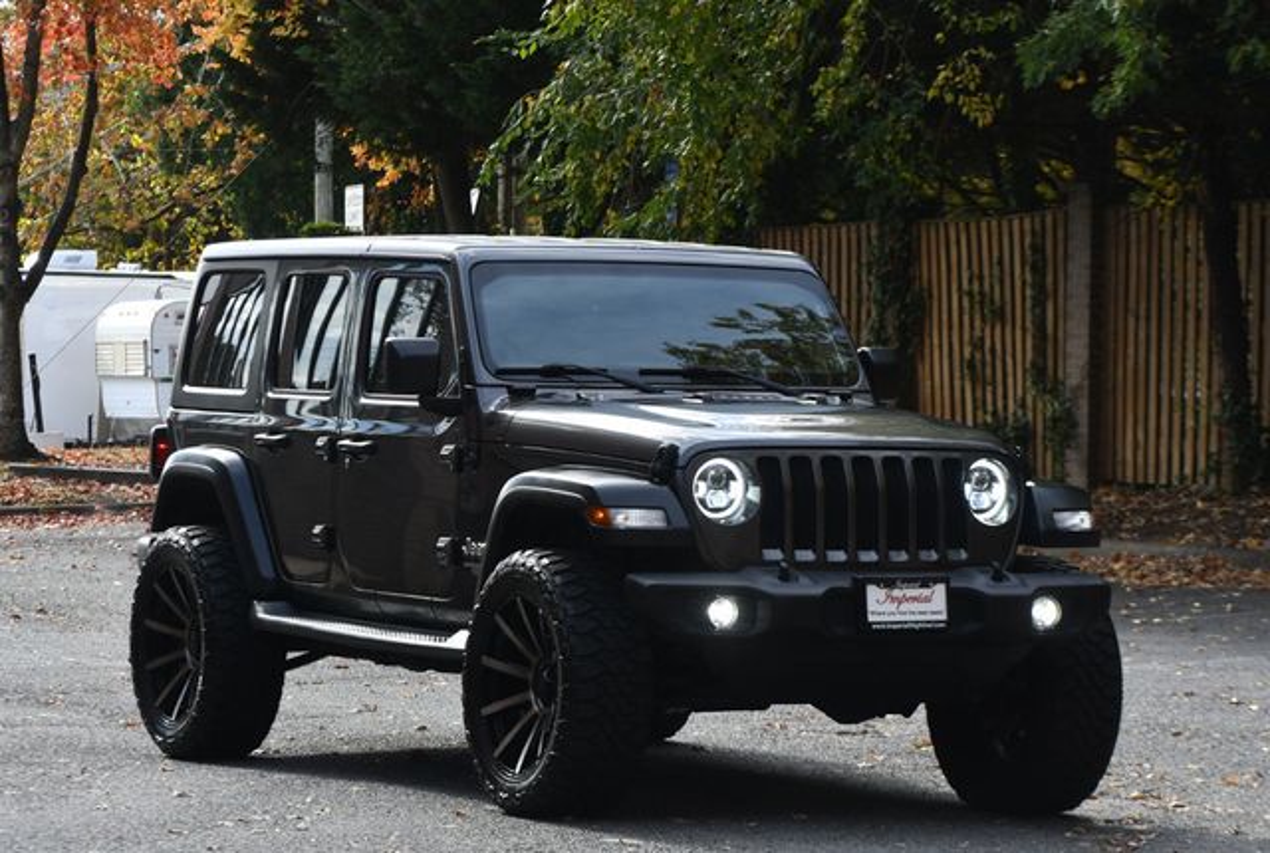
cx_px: 635
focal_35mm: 142
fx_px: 5021
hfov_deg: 14.4
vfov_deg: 9.7
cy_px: 426
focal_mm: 95
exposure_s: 1/250
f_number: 7.1
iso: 200
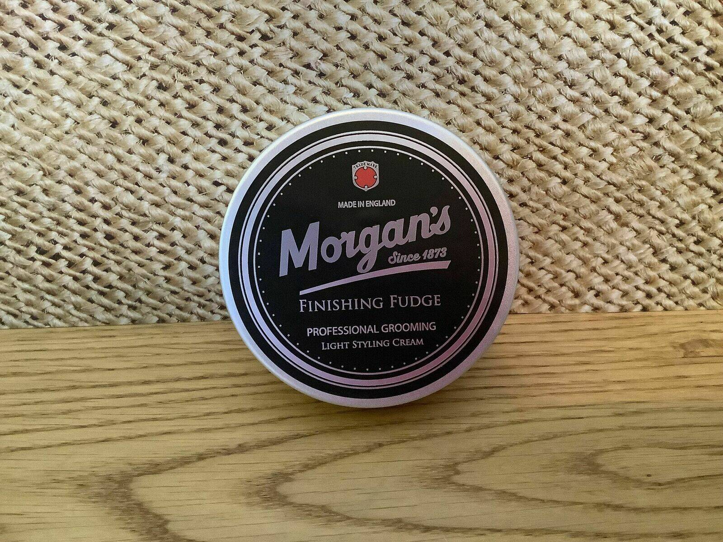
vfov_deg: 45.4
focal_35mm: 31
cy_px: 271
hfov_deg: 58.4
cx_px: 362
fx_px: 647
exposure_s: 1/25
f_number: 2.4
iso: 640
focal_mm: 3.3
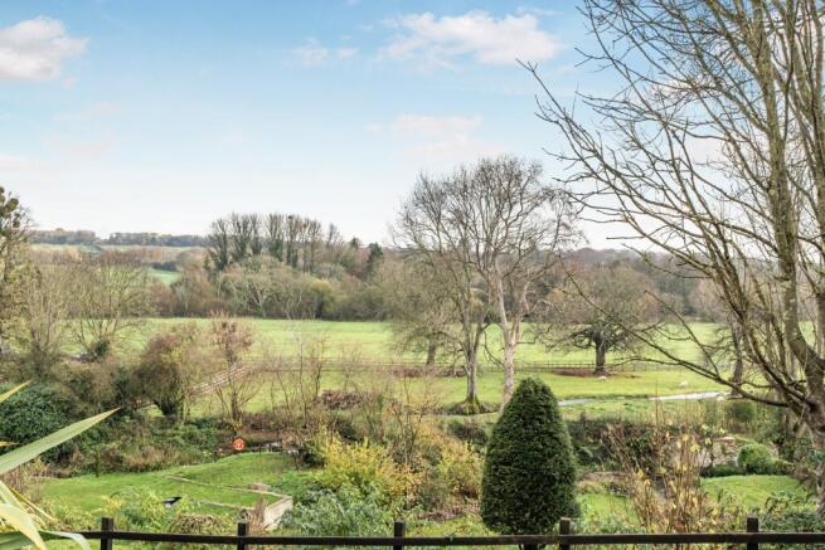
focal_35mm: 36
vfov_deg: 36.9
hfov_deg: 53.1
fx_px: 825
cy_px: 275
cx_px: 412
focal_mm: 24
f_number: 8
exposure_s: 1/250
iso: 400
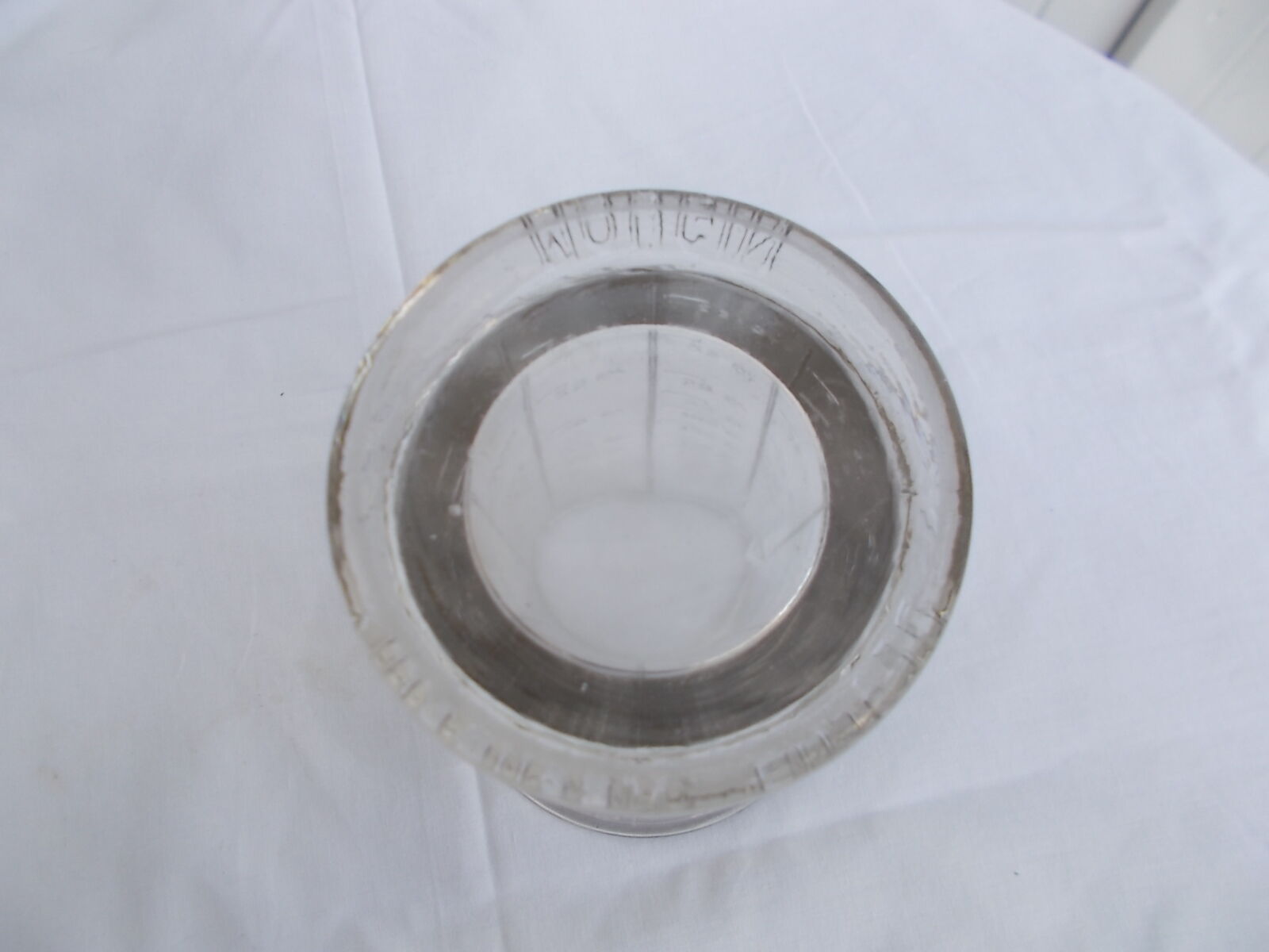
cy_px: 476
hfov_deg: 67.3
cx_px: 634
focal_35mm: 26
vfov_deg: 53.1
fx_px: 953
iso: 80
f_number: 3.2
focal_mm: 4.6
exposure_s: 1/125
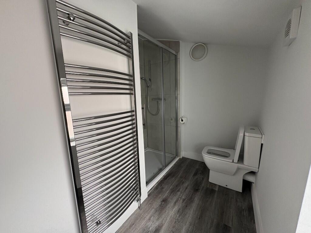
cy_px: 116
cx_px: 156
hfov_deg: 102.1
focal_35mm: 14
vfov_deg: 85.7
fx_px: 126
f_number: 2.2
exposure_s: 1/82
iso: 200
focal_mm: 2.22
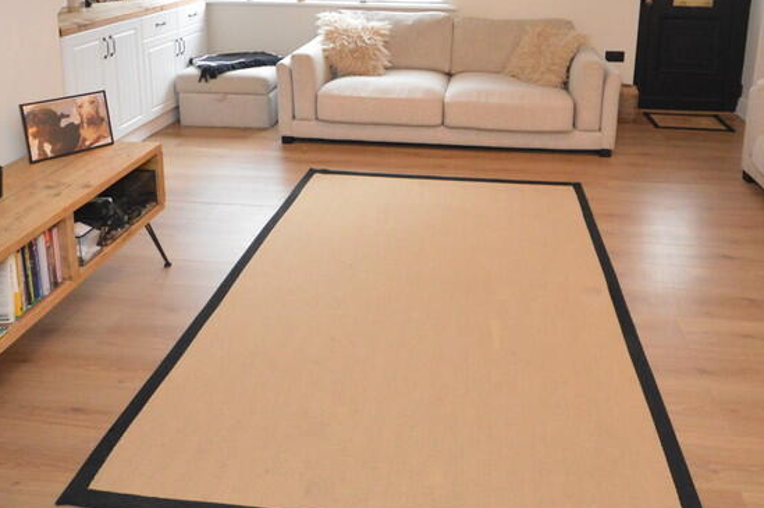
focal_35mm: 28
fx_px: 594
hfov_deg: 65.3
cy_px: 54
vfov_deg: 42.6
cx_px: 430
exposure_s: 1/60
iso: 3200
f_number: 4
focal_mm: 10
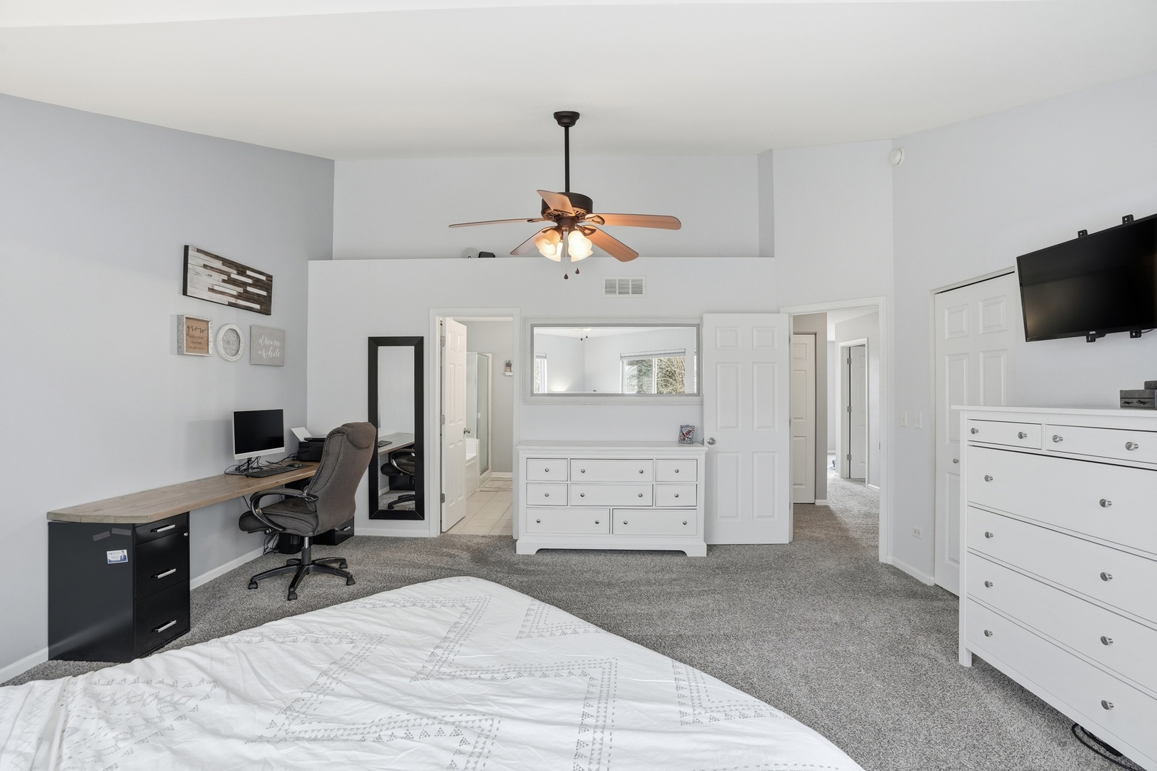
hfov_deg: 96.7
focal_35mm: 16
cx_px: 578
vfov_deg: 73.7
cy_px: 386
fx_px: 514
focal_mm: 16
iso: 1000
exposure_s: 1/400
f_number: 8
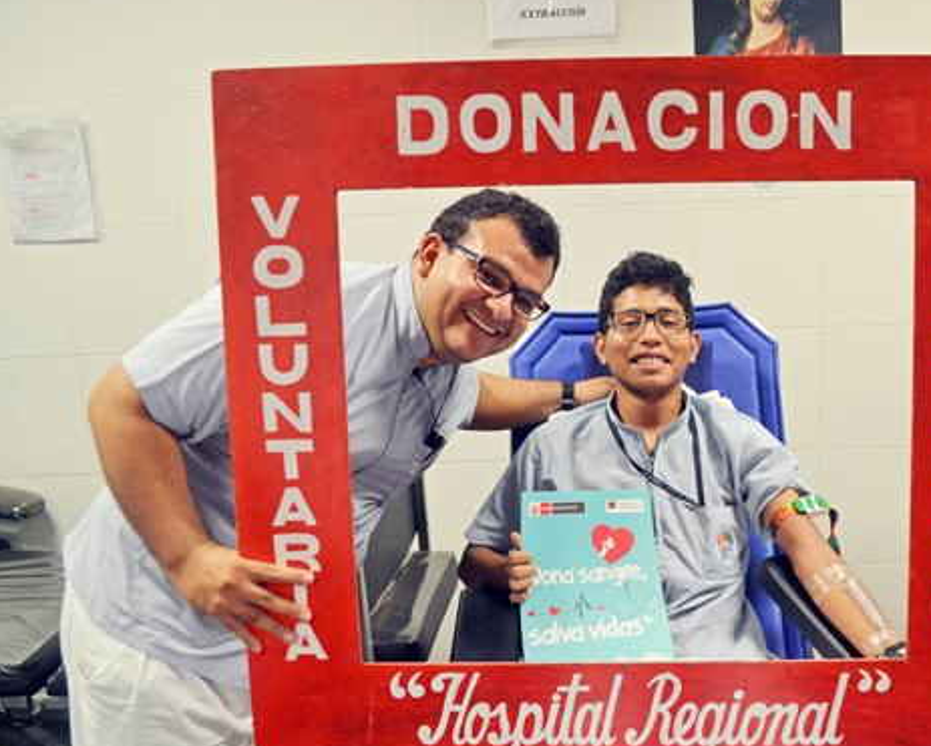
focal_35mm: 35
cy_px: 401
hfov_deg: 50.4
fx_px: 965
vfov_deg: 42.2
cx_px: 637
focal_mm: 18
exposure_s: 1/60
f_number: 4.5
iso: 1600
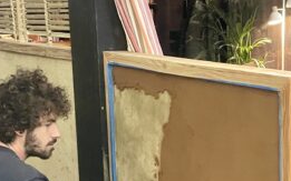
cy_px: 129
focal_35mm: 87
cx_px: 219
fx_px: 690
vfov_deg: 15.0
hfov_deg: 23.6
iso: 500
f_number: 1.6
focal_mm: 4.2
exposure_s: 1/50
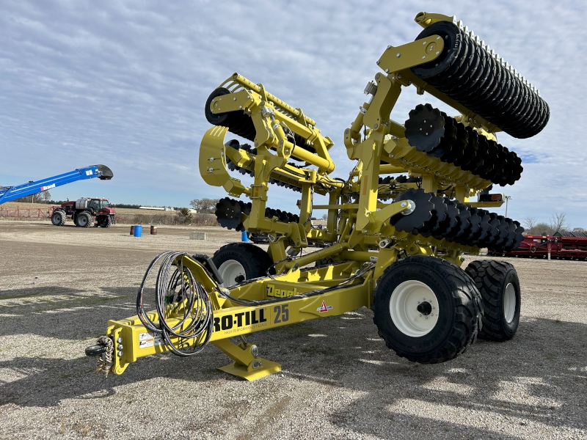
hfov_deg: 67.3
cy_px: 220
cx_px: 294
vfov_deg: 53.1
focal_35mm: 26
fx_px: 441
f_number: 1.5
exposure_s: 1/3831
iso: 50
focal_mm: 5.7
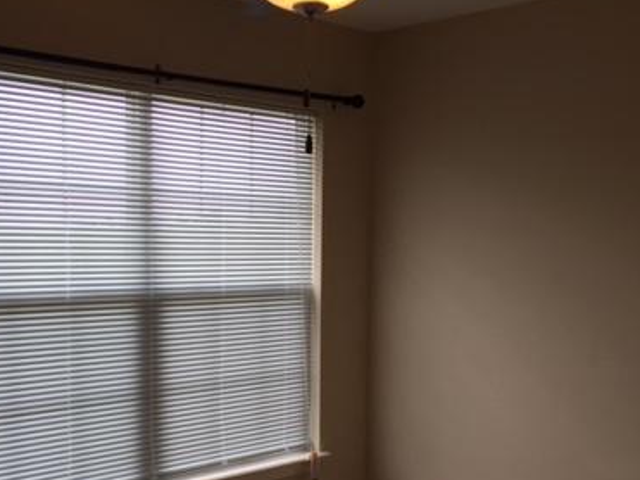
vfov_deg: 28.8
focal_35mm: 50
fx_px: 924
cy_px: 340
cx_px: 255
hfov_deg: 38.0
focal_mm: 4.15
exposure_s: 1/134
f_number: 2.2
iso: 32
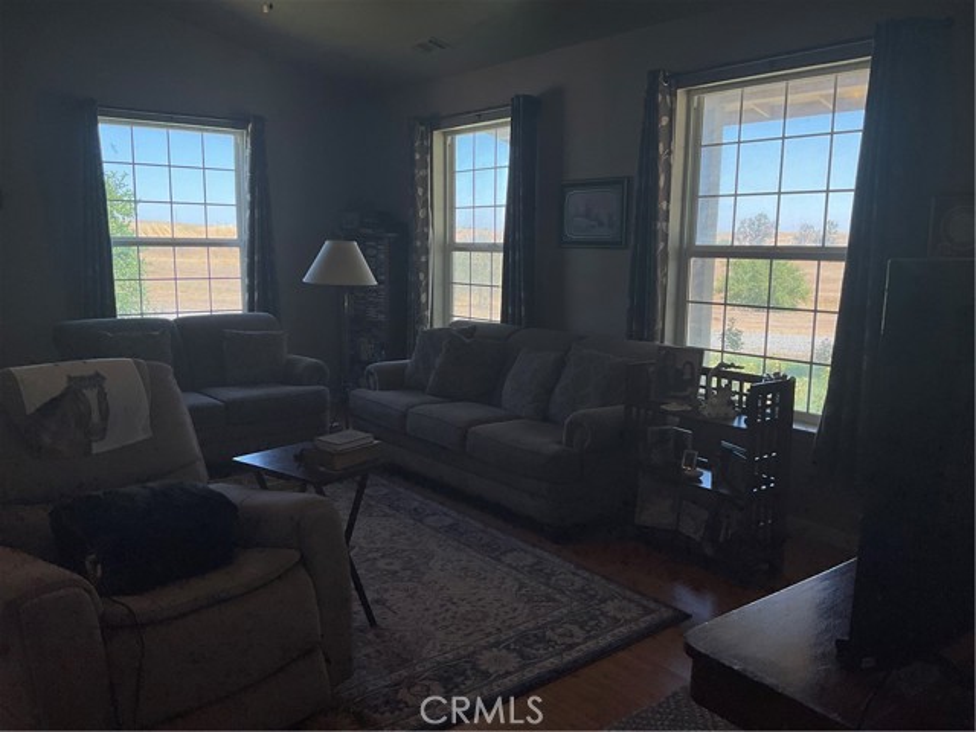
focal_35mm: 29
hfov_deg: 61.7
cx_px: 488
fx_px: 818
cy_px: 366
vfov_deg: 48.2
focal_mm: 3
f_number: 1.8
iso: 16
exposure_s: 1/264
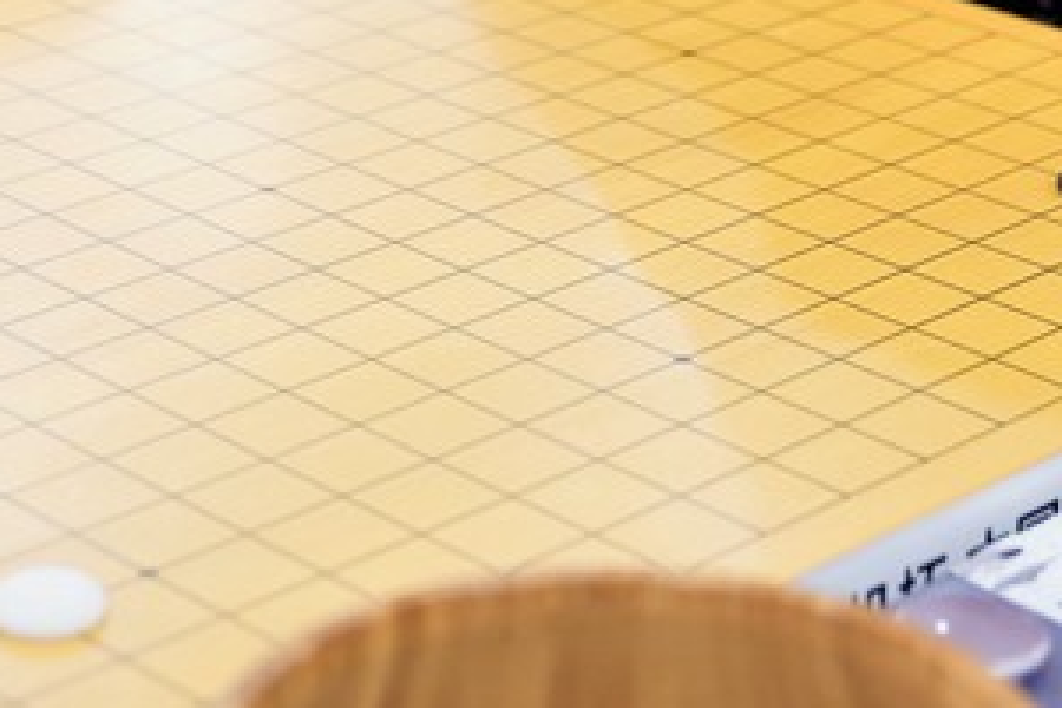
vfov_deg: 9.8
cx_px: 584
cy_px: -581
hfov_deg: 15.5
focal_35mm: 132
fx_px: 3894
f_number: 2.8
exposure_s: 1/40
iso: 640
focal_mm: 33
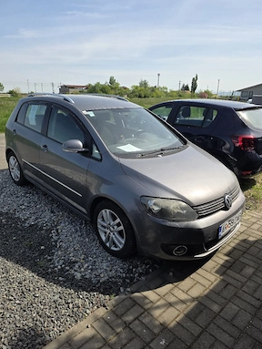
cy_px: 175
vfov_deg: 71.5
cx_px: 128
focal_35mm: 24
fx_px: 242
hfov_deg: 56.9
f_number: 1.7
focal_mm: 6.3
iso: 80
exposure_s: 1/5000
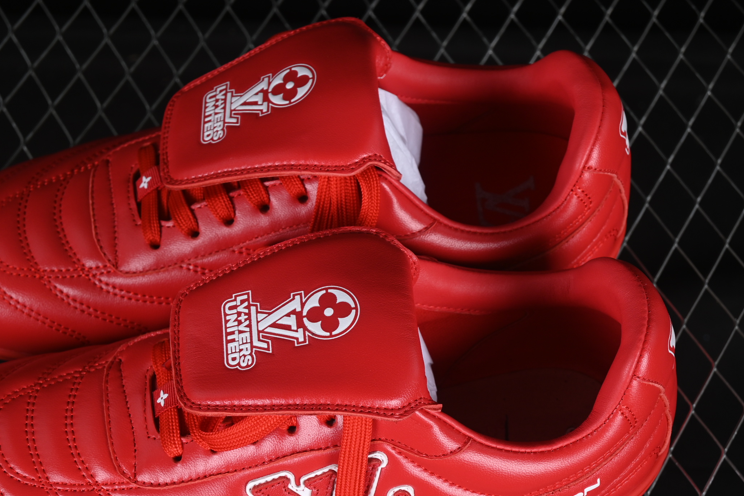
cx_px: 290
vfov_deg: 13.5
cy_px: 320
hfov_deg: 20.2
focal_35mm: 101
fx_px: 2087
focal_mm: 50
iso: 160
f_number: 7.1
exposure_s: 1/80
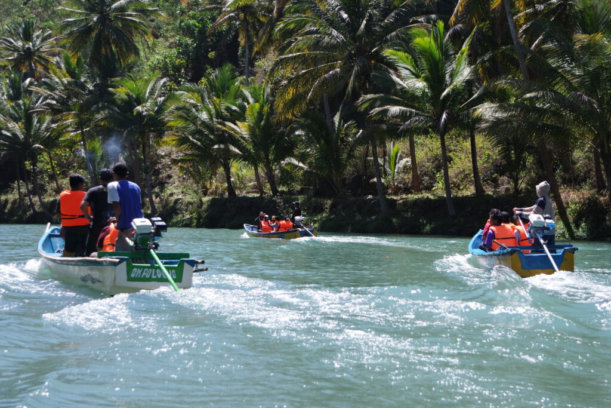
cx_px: 306
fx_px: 934
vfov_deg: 24.6
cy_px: 204
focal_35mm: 55
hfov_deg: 36.2
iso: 200
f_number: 5.6
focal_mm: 36
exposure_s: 1/500
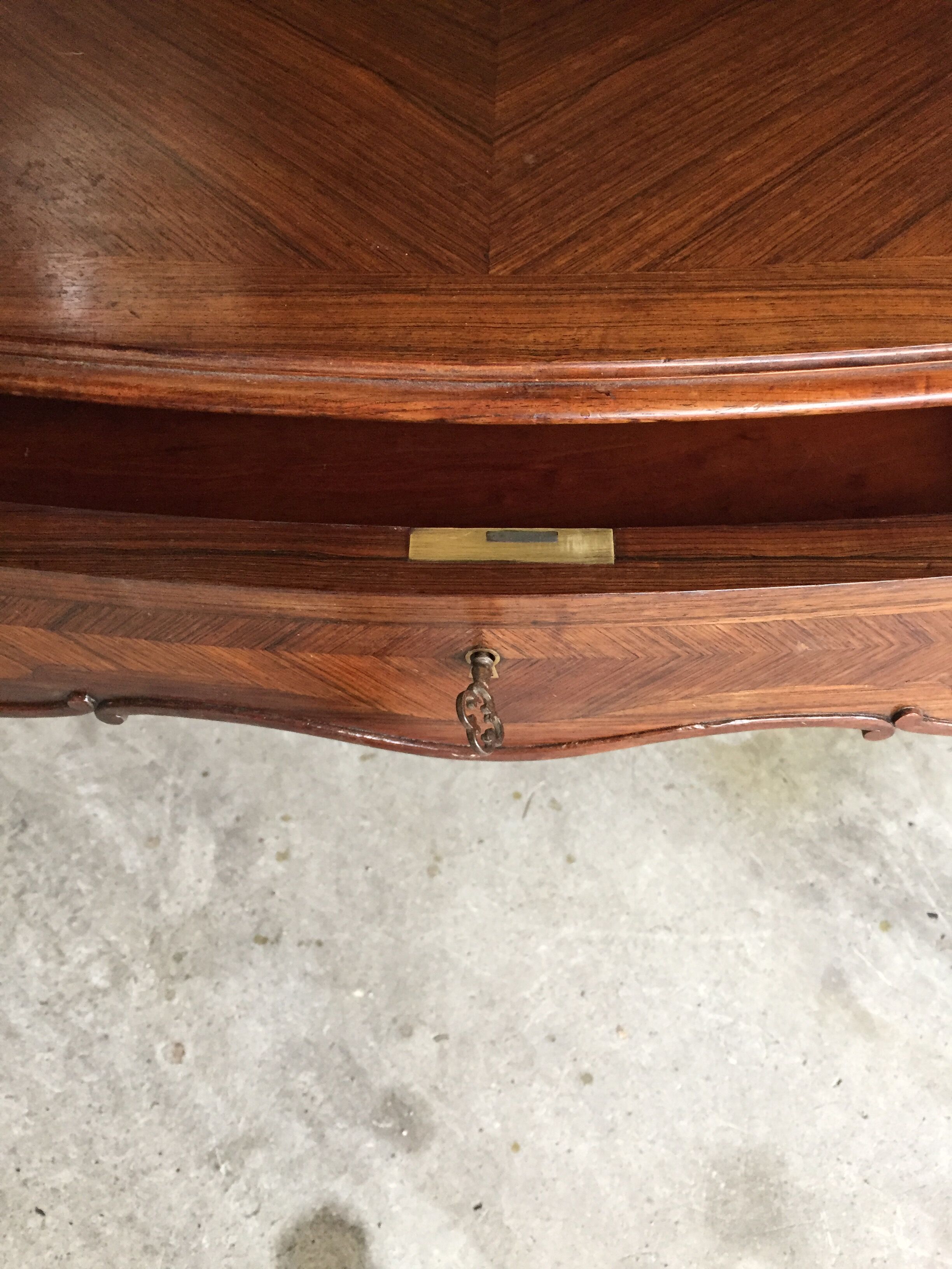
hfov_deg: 48.2
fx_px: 1063
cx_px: 476
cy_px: 634
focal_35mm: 29
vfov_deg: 61.7
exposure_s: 1/33
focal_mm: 4.15
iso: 250
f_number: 2.2
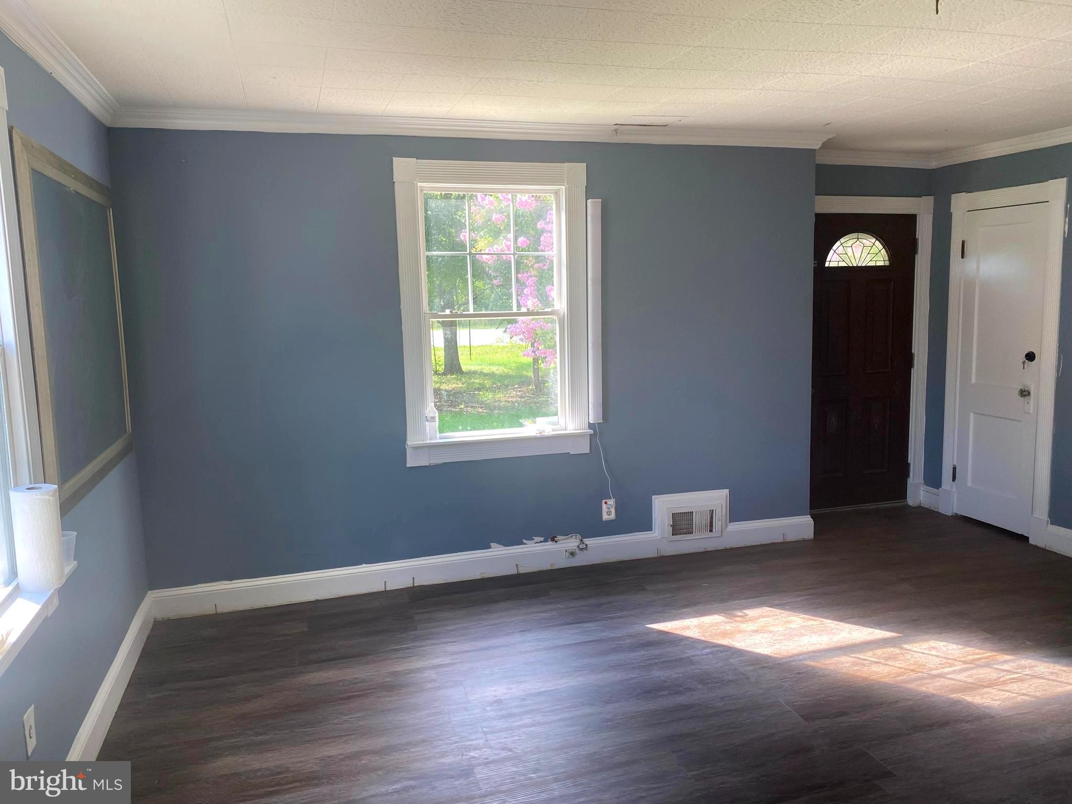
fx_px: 805
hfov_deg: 67.3
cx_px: 536
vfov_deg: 53.1
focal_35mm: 26
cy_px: 402
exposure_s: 1/122
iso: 64
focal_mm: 4.25
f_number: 1.8
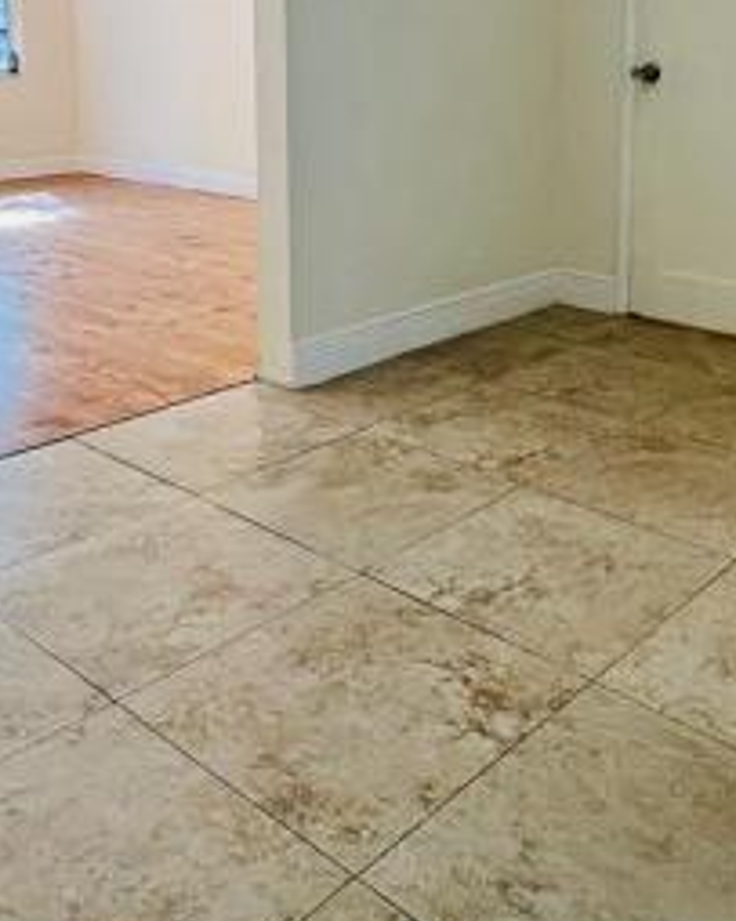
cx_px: 453
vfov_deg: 47.6
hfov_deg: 40.9
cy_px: 189
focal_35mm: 36
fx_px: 981
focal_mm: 1.57
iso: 200
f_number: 1.8
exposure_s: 1/120
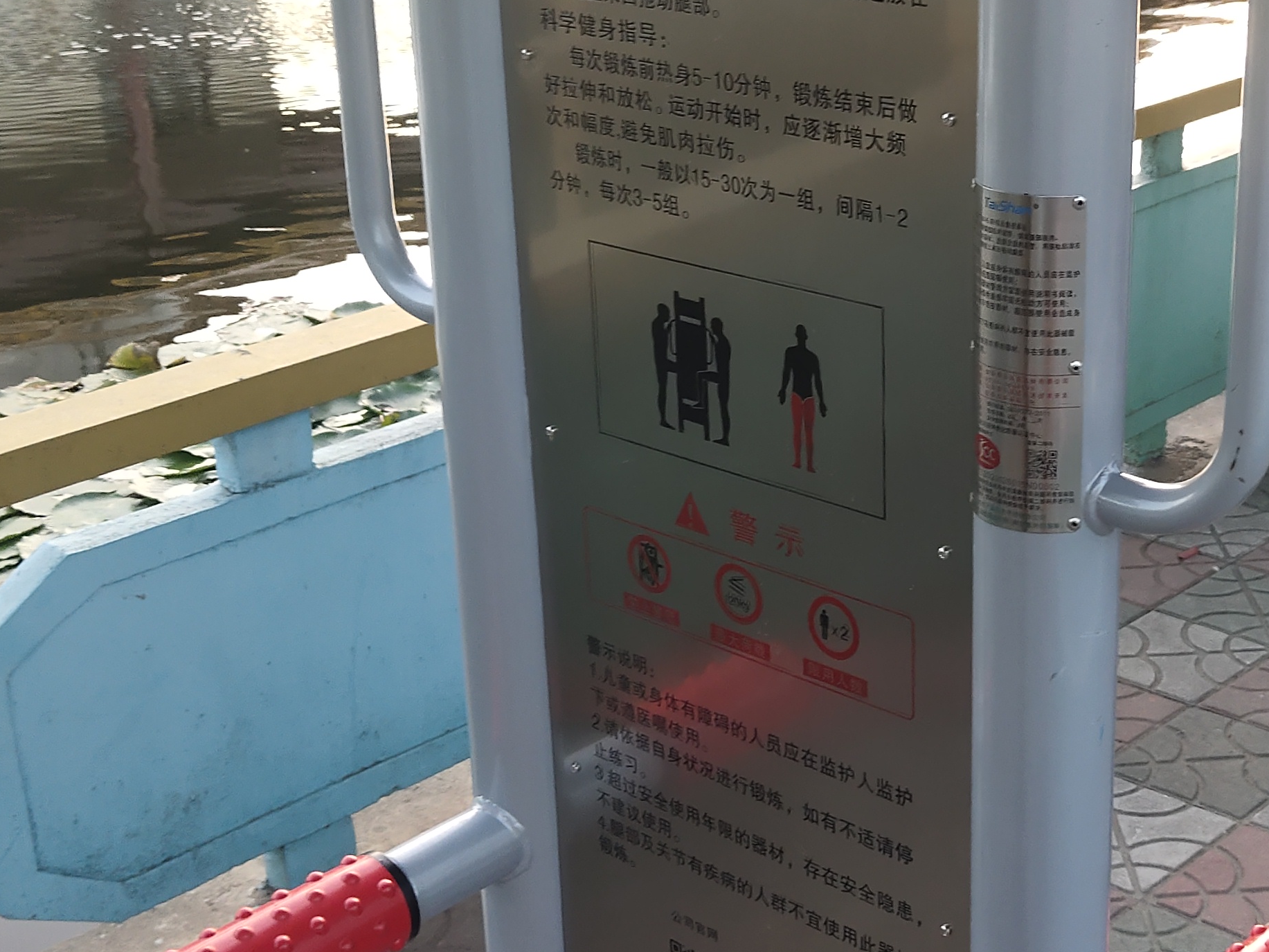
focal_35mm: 66
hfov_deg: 29.2
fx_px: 2420
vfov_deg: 22.2
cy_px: 398
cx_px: 862
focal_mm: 4.35
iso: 129
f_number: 1.79
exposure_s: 1/100
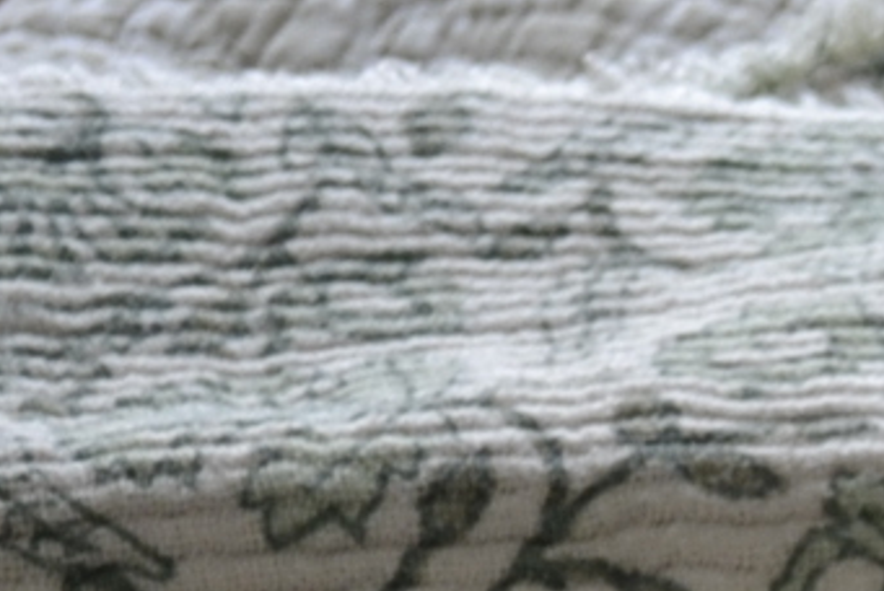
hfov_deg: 6.0
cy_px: 1884
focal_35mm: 324
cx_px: 2382
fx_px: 7963
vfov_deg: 4.1
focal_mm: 32
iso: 400
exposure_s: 1/40
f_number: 4.8
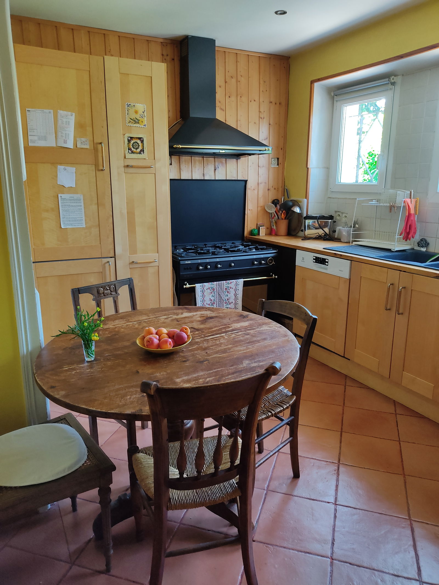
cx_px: 220
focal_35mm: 26
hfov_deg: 53.1
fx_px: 440
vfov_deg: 67.3
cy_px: 292
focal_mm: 4.74
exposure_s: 1/33
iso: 371
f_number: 1.79
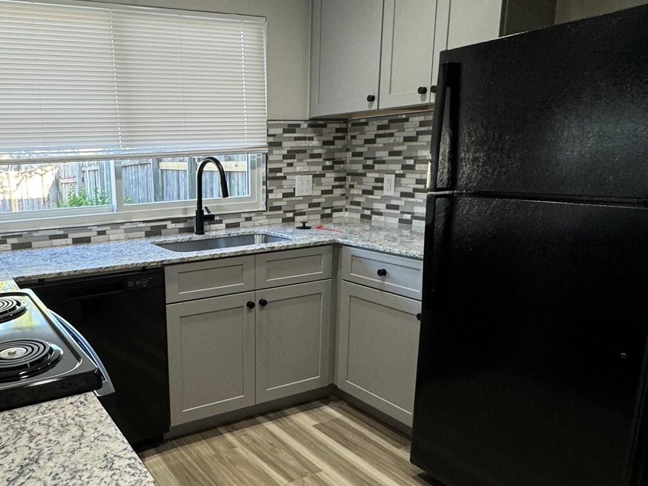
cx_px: 177
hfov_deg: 60.6
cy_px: 273
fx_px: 524
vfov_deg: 49.6
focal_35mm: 28
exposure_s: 1/120
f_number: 2.2
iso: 160
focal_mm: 2.22
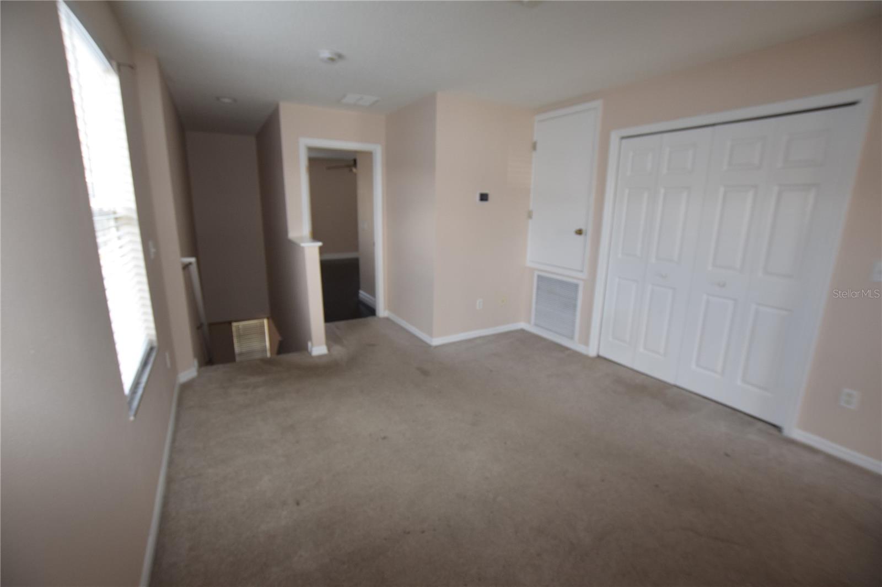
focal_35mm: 15
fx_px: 367
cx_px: 441
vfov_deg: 77.3
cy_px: 294
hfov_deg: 100.4
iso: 800
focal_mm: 10
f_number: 5.6
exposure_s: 1/125
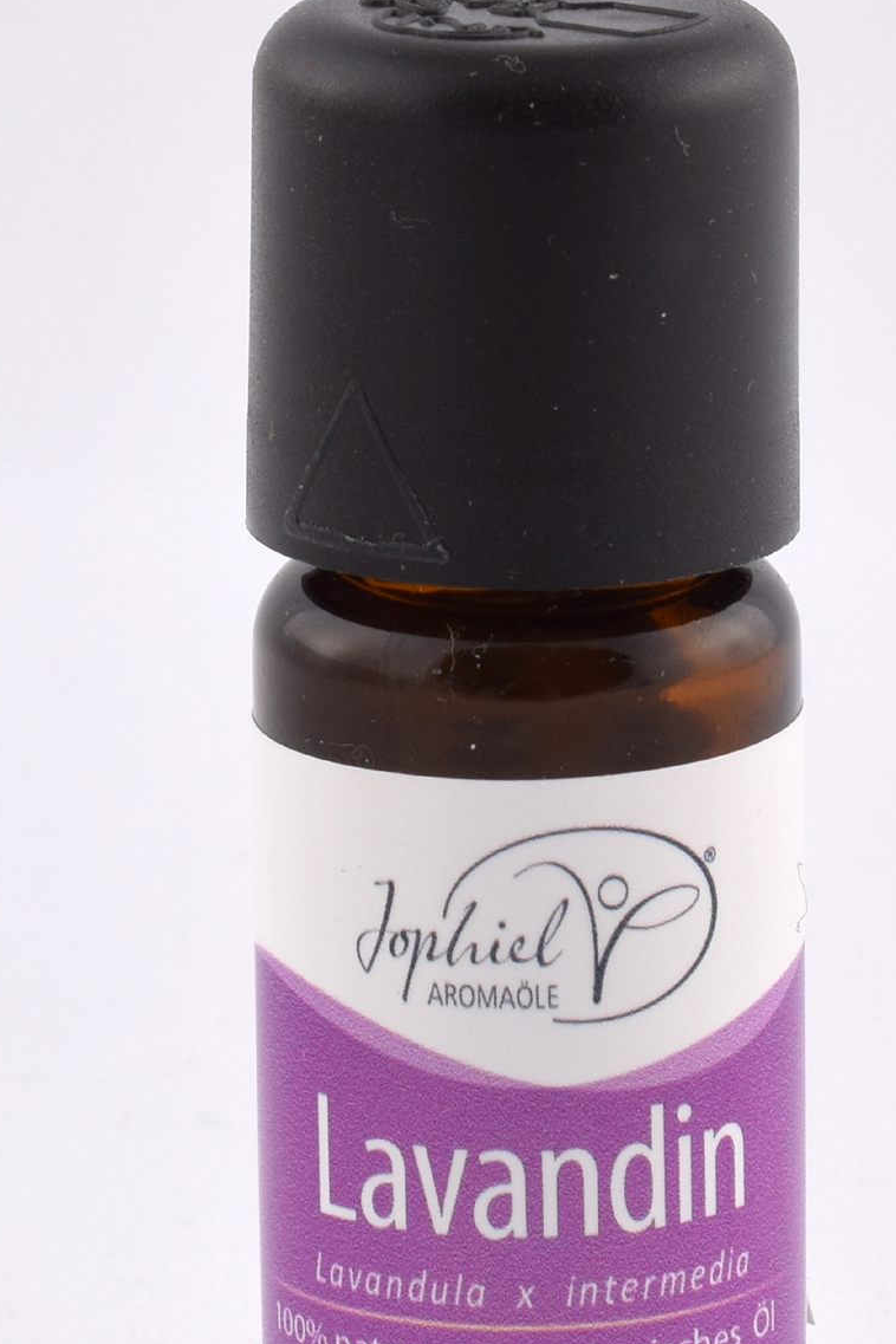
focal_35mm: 116
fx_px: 4319
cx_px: 555
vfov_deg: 17.7
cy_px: 806
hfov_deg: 11.8
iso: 200
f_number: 11
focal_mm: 55
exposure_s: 1/125
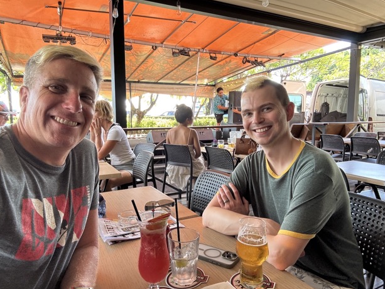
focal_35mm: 24
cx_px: 186
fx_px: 267
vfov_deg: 56.8
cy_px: 139
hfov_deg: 71.6
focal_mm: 2.69
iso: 125
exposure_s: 1/60
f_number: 1.9
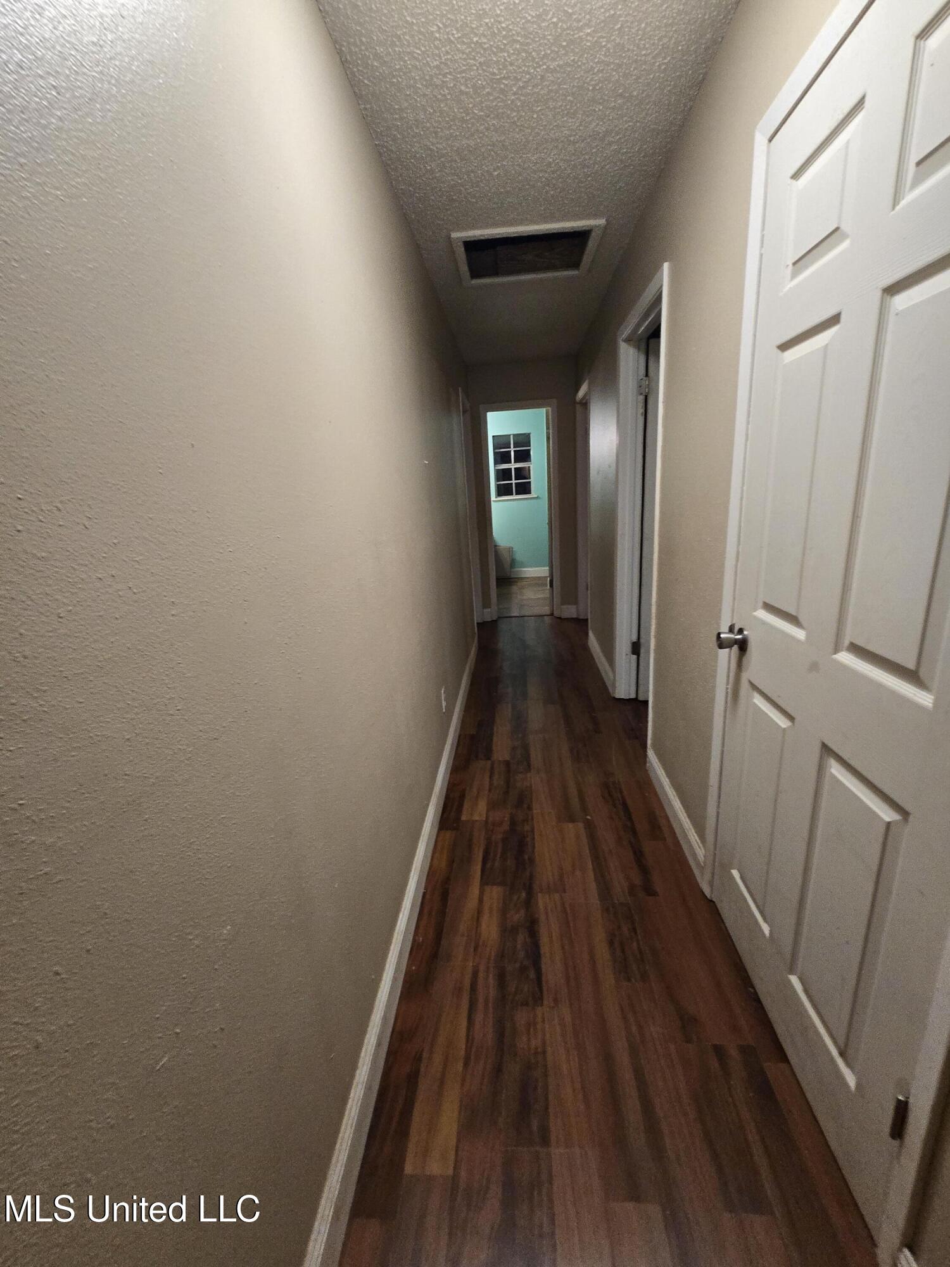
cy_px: 634
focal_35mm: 13
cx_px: 475
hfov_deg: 89.9
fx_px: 476
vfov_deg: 106.2
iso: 320
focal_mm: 2.2
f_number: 2.2
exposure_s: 1/60
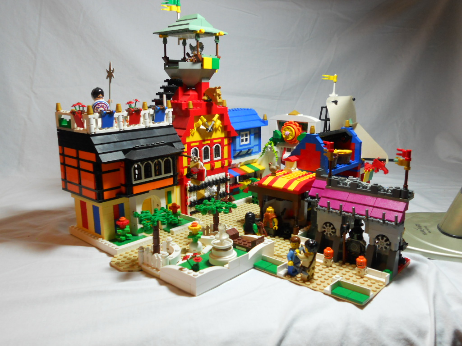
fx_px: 427
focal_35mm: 32
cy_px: 173
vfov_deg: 44.2
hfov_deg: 56.8
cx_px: 231
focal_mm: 5.8
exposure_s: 1/30
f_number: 3.5
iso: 200
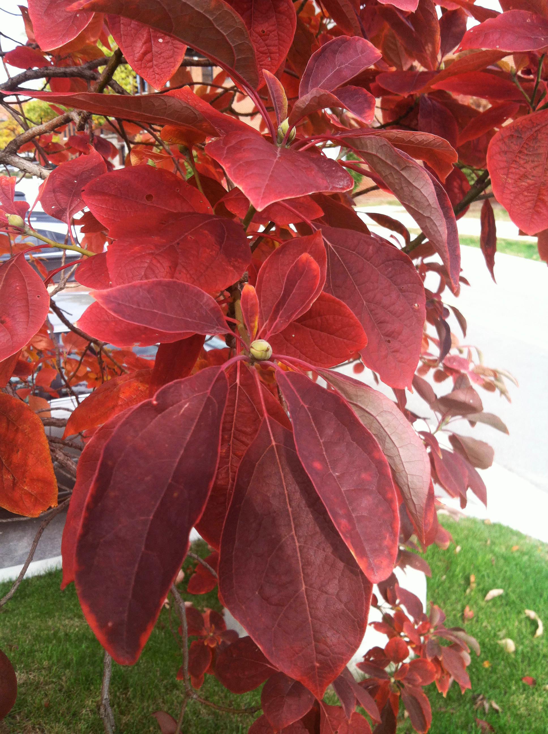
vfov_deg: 52.7
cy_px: 367
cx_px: 274
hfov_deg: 40.6
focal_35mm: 35
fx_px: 741
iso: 80
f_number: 2.8
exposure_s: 1/210
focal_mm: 3.85
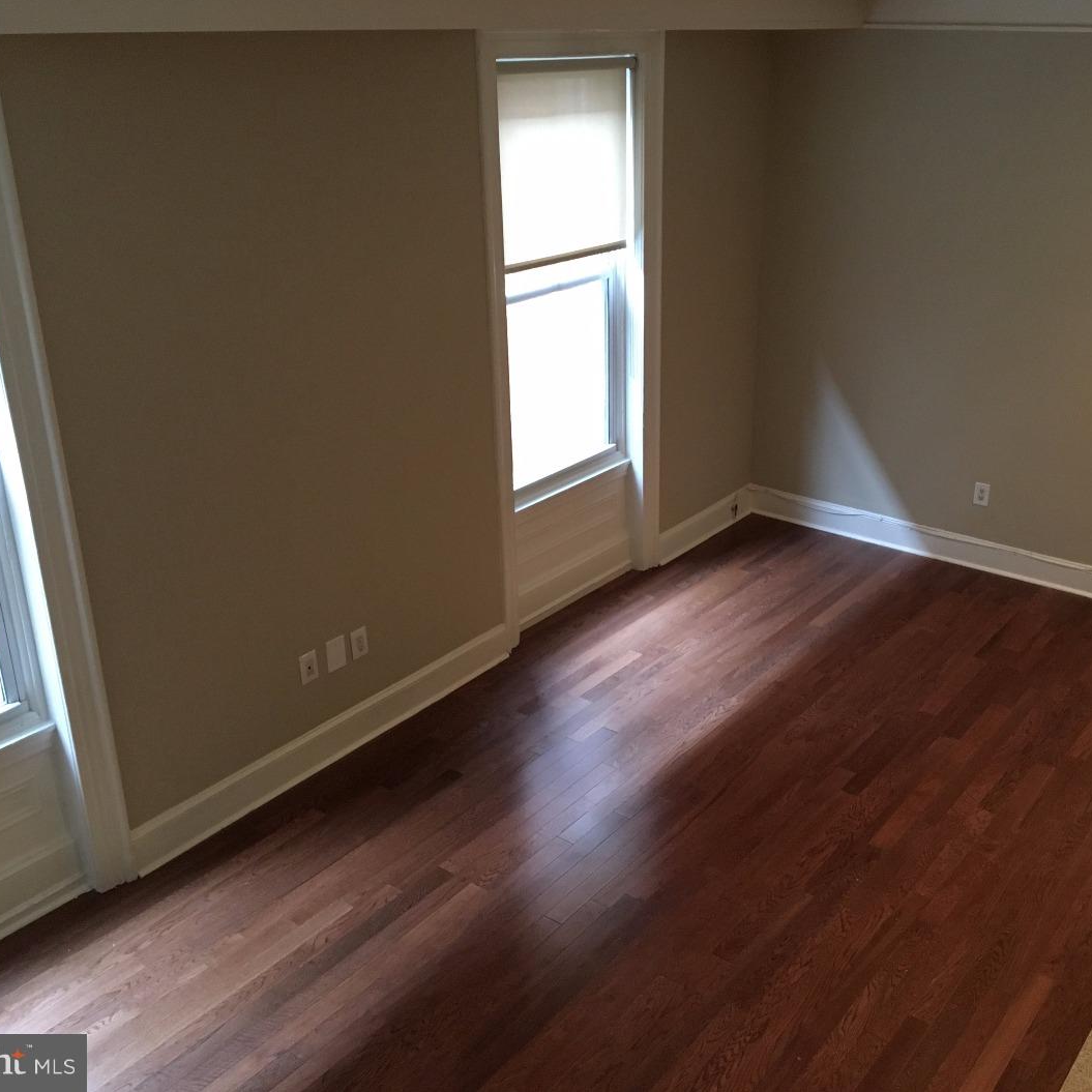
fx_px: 1249
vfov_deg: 47.2
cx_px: 651
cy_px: 535
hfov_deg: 47.0
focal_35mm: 35
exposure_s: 1/17
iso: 200
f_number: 2.2
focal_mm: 4.15
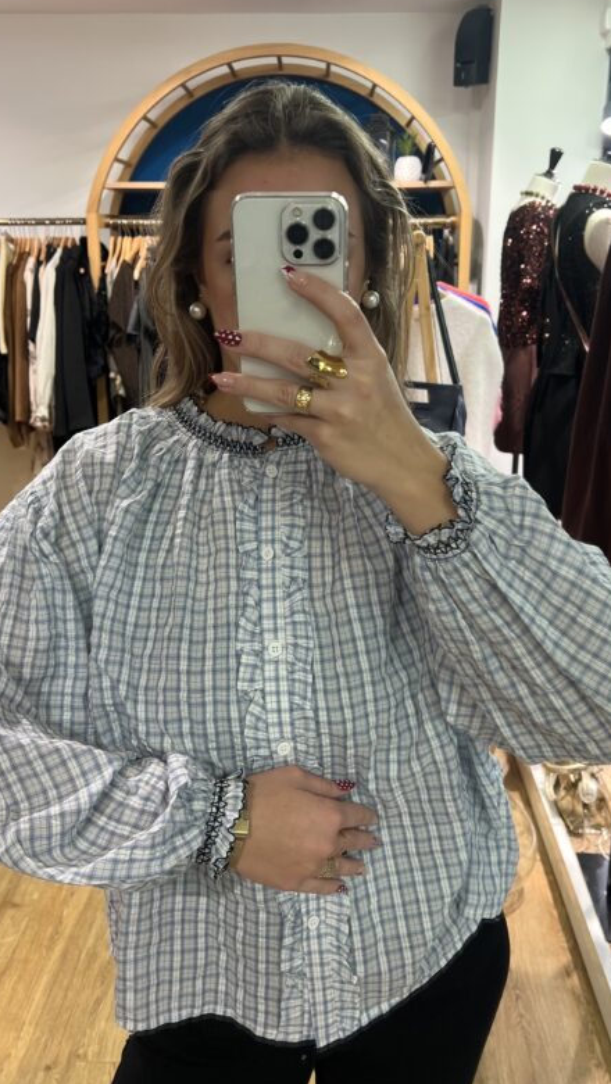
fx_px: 834
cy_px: 534
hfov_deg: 40.2
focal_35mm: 29
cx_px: 292
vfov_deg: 66.0
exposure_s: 1/100
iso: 80
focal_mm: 5.7
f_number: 1.5
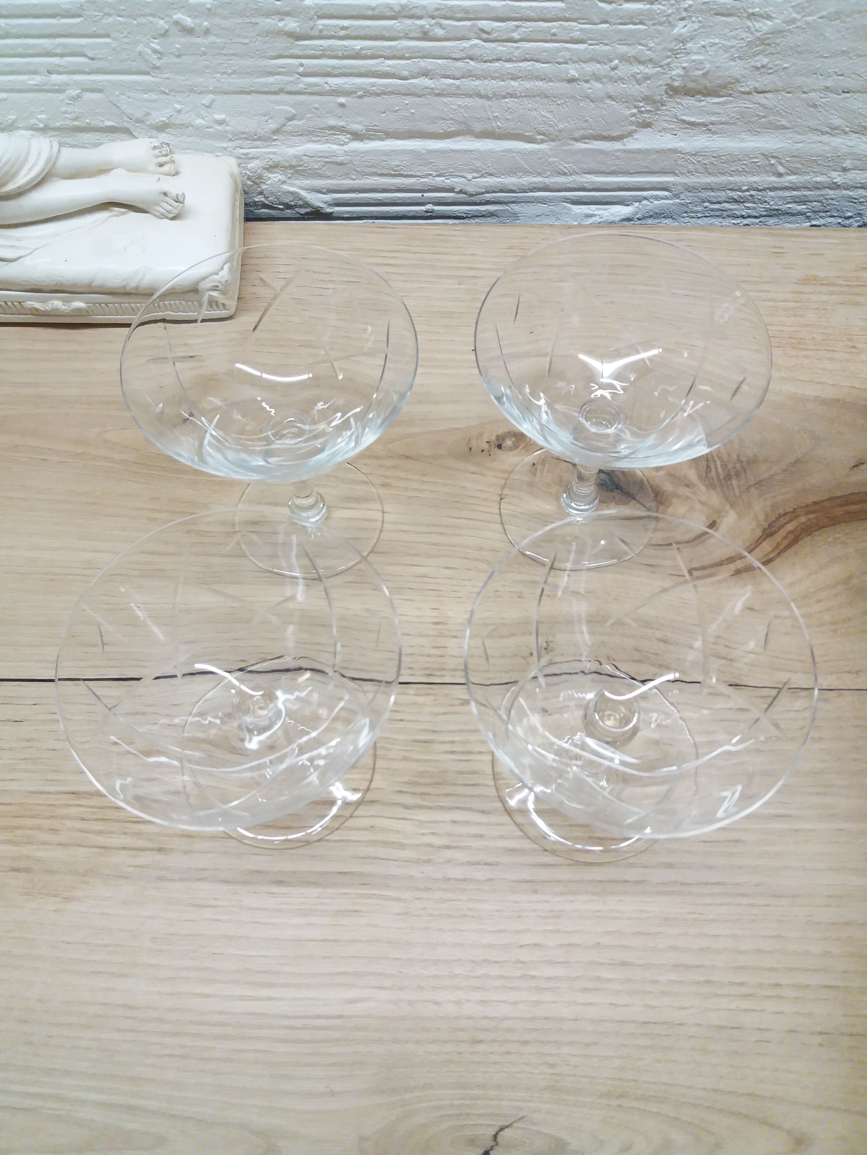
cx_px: 434
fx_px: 935
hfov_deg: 49.7
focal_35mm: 28
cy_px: 578
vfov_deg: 63.4
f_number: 1.9
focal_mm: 3.7
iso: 200
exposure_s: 1/185
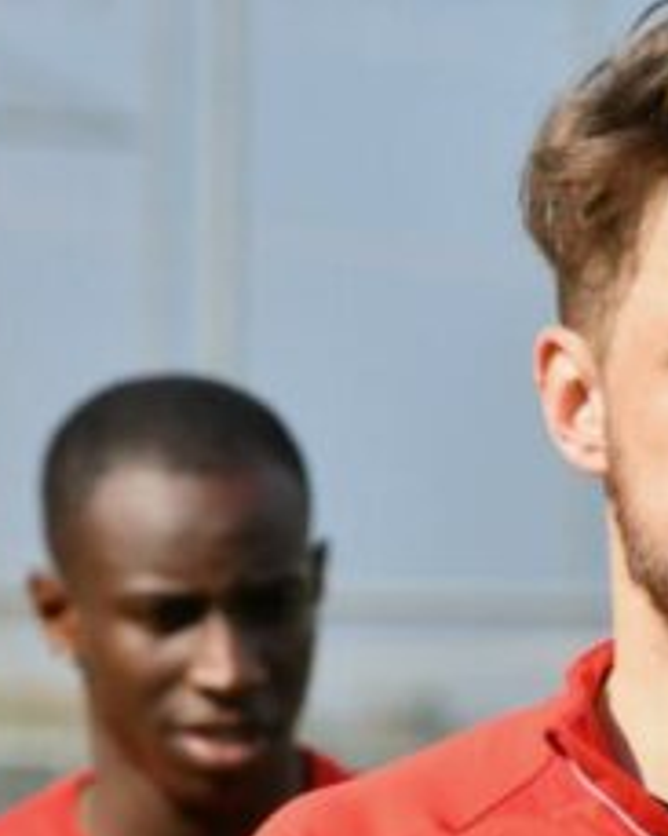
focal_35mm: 774
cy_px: 705
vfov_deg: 2.5
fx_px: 19140
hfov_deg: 2.0
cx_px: 688
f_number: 14
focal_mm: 200
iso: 500
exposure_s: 1/800
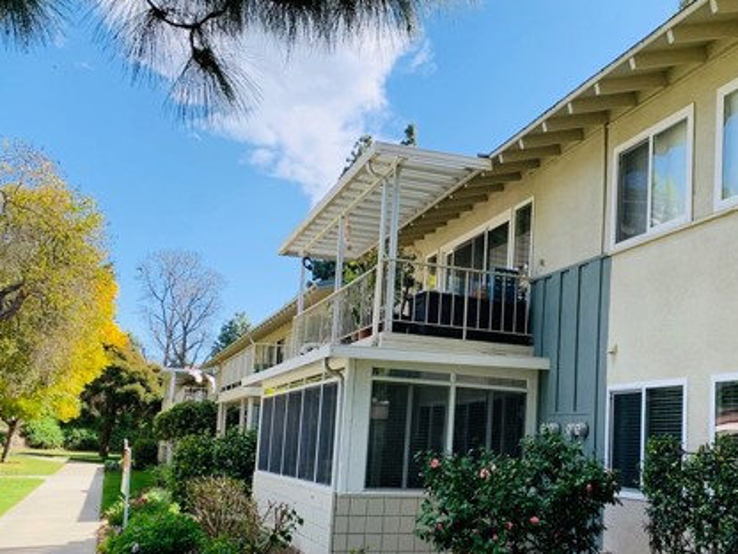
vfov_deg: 35.7
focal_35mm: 40
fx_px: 853
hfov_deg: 45.7
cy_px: 360
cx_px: 520
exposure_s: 1/981
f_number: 1.8
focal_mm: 4.25
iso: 25
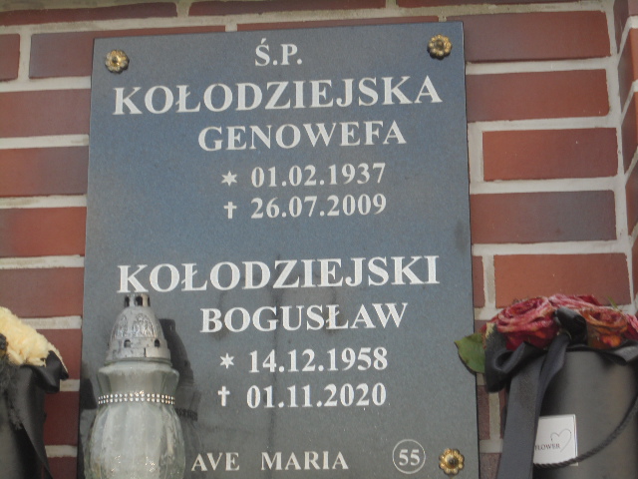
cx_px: 319
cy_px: 240
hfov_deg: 26.7
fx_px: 1345
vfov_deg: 20.2
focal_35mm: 73
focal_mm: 13.1
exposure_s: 1/50
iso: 100
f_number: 6.1
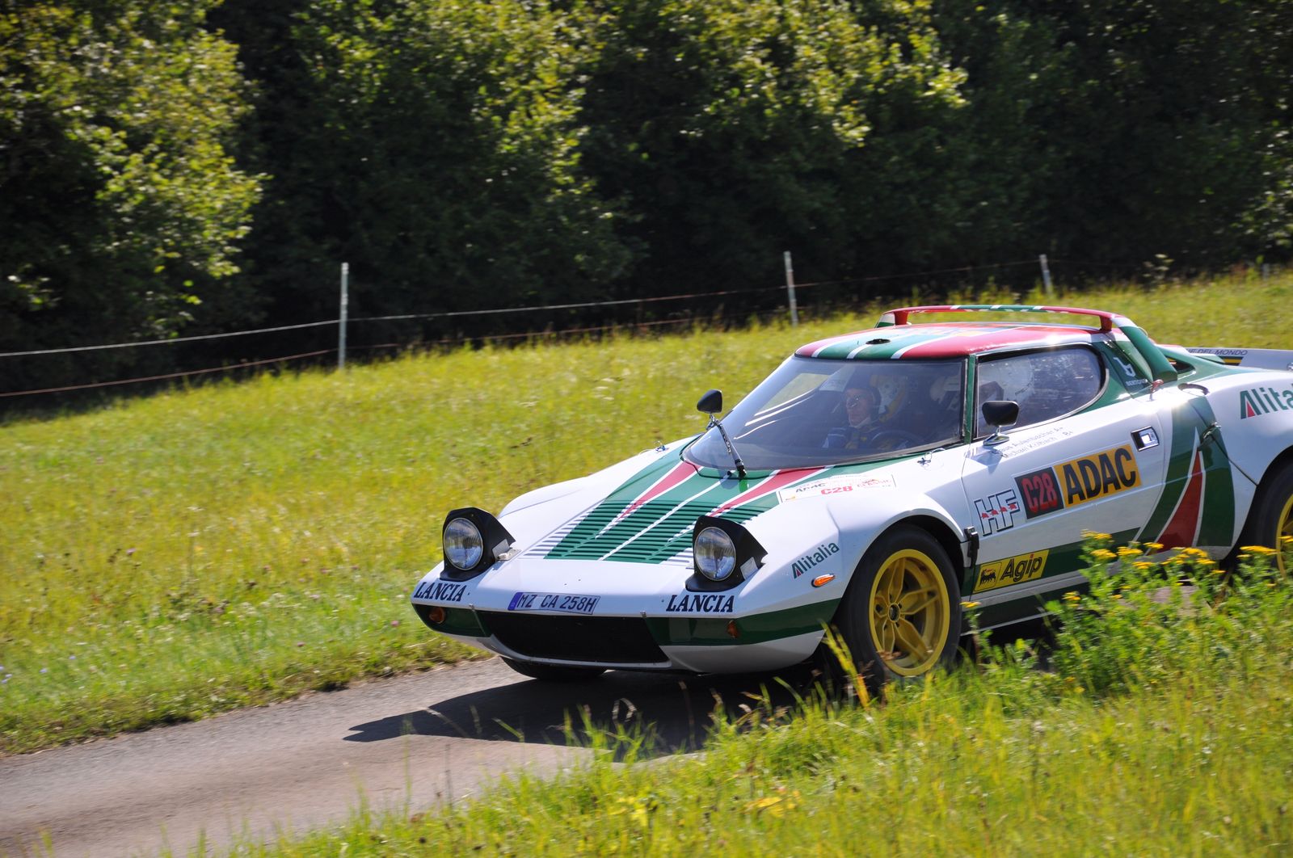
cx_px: 646
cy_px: 429
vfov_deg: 8.7
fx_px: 5649
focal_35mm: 158
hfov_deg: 13.1
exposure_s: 1/800
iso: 200
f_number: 7.1
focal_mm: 105
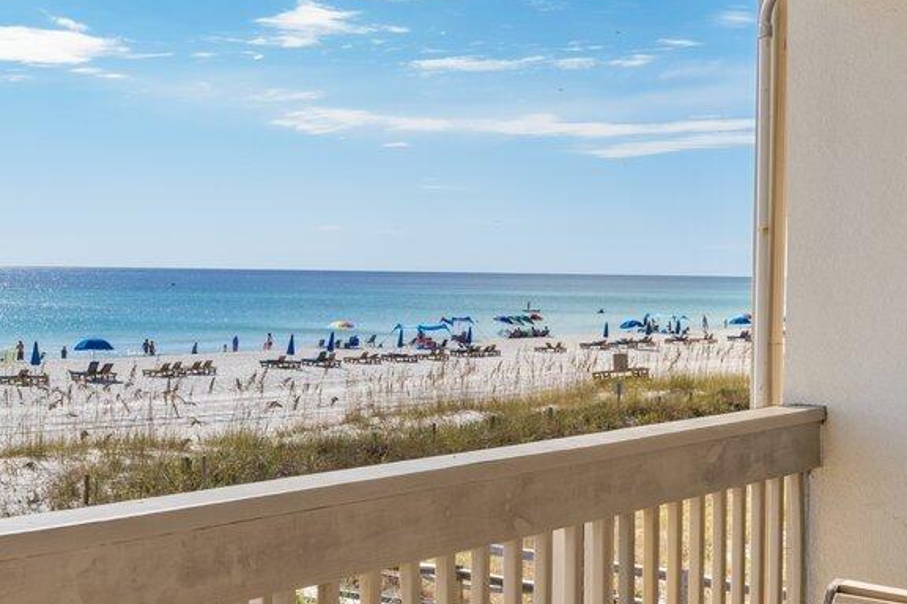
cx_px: 416
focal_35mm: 64
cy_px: 273
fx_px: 1612
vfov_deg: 21.2
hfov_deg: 31.4
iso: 100
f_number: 11
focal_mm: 18
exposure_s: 1/20
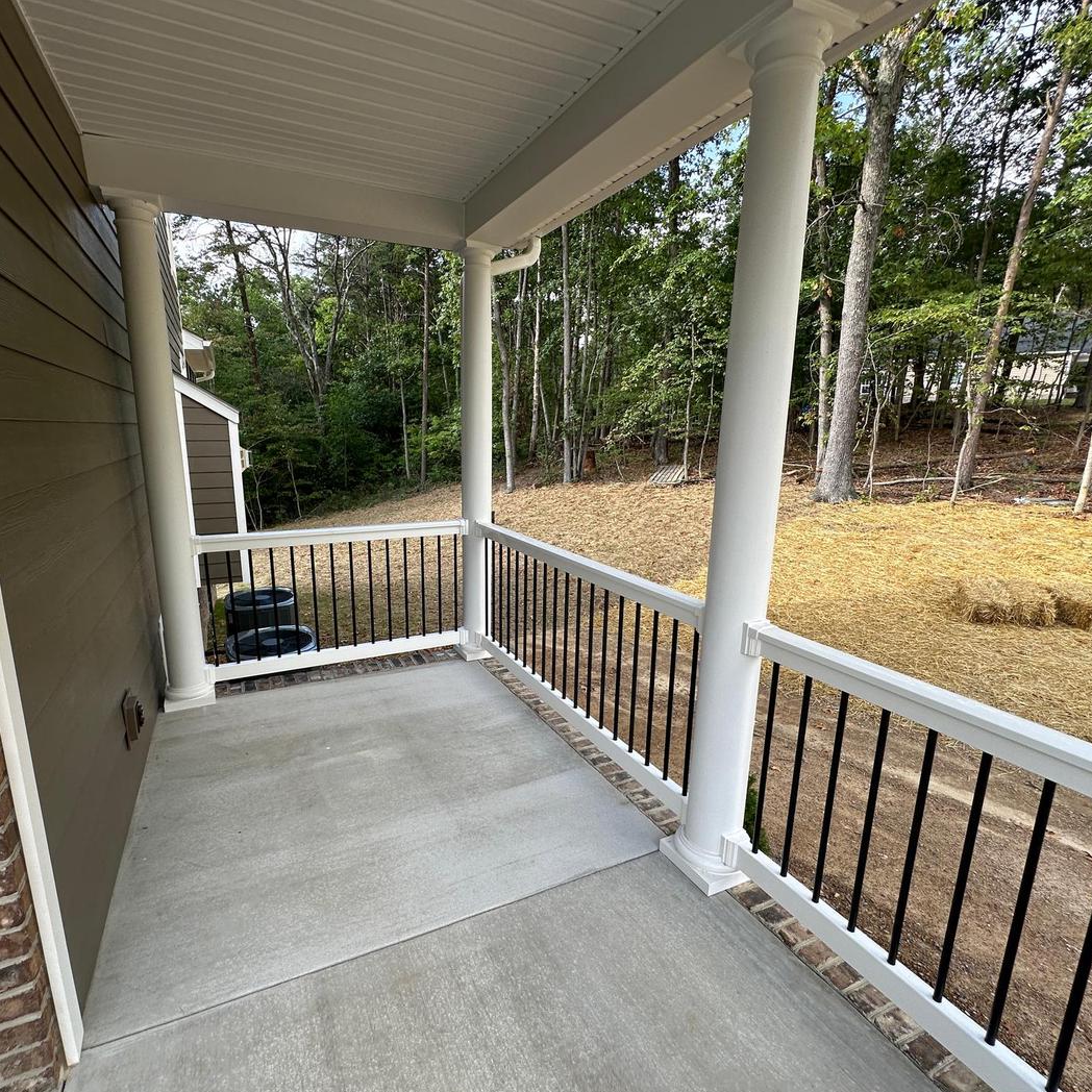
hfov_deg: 83.8
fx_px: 607
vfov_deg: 83.9
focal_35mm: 17
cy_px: 562
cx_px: 499
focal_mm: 2.22
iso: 40
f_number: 2.2
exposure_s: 1/280
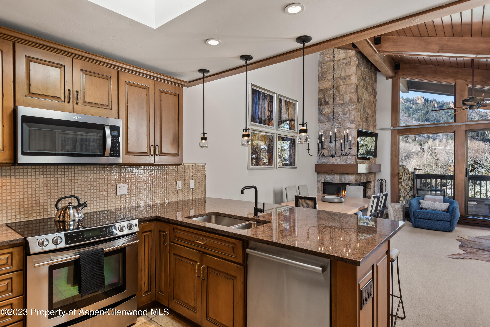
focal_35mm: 20
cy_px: 164
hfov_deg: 84.0
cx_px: 245
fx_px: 272
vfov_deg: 62.0
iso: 100
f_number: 7.1
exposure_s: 1/3
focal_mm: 20
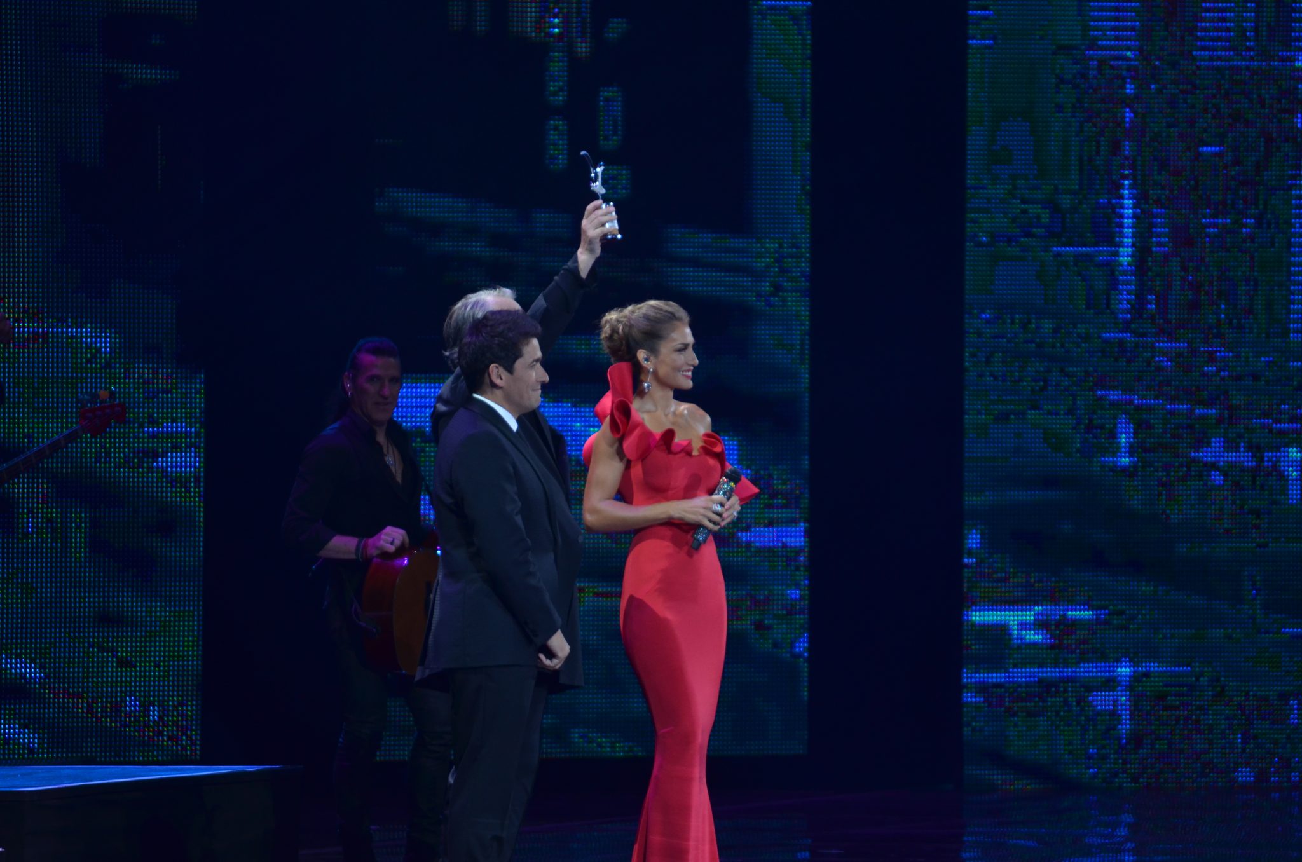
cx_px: 651
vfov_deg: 4.6
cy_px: 431
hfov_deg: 6.9
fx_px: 10826
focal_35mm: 300
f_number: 5.6
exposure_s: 1/125
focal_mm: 200
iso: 800
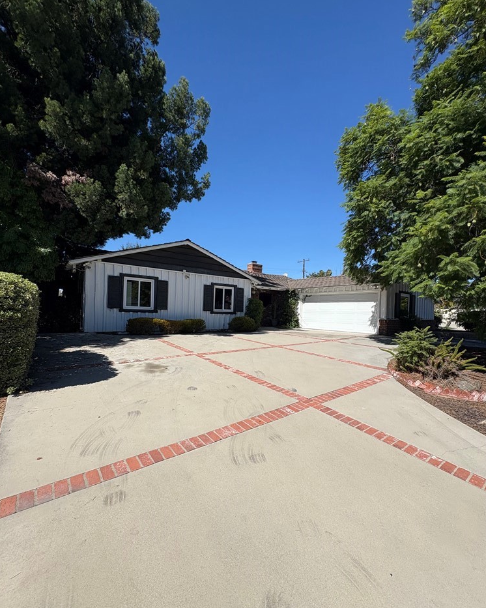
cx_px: 238
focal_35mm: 15
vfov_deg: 96.8
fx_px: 270
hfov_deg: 84.0
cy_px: 311
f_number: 2.2
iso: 50
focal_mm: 2.22
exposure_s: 1/2494
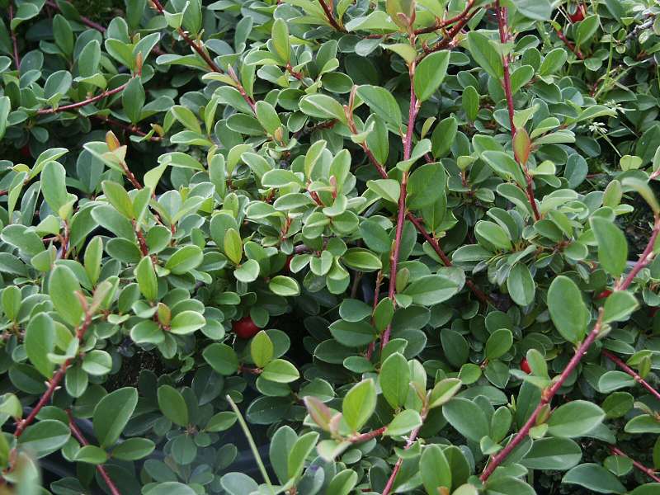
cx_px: 330
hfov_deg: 25.0
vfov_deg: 18.9
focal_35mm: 78
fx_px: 1487
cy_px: 248
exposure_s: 1/90
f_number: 3.6
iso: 64
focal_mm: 15.58
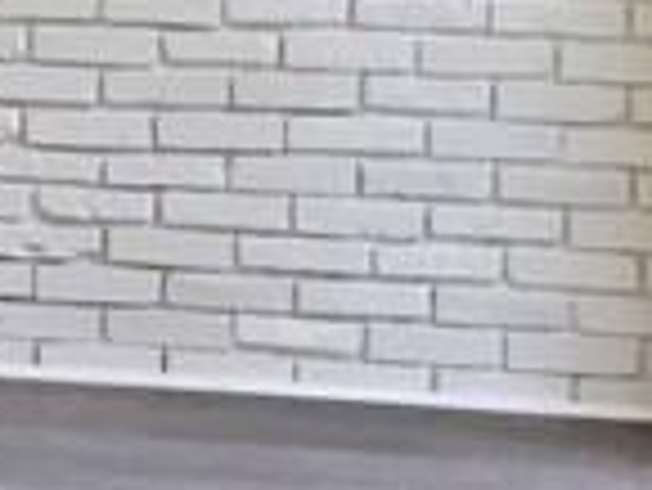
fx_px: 3864
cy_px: -418
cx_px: -571
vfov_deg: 7.1
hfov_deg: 9.2
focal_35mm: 205
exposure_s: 1/30
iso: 100
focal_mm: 4.15
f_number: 2.2
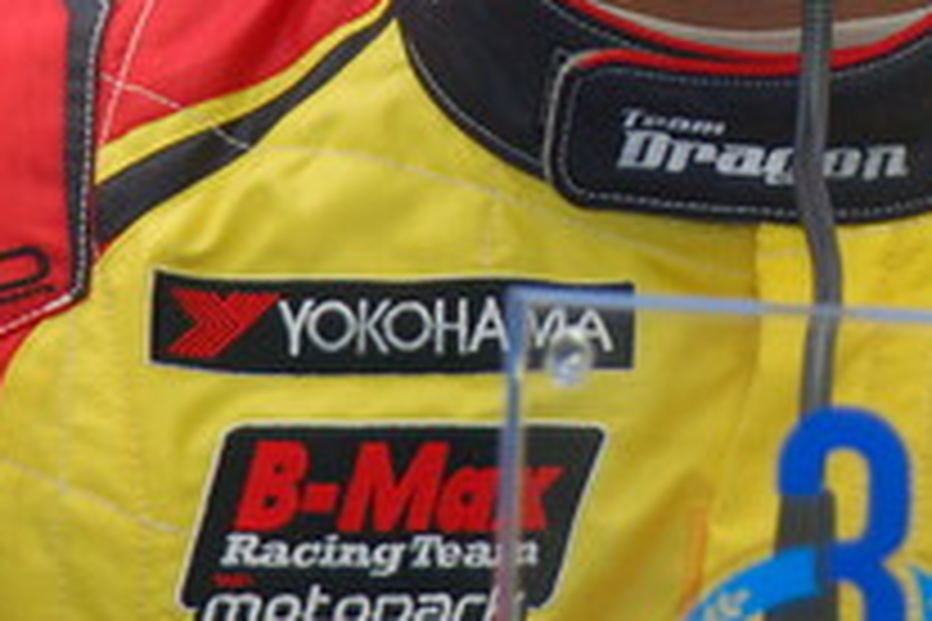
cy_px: -297
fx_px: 18192
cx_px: 671
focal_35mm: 703
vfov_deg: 2.0
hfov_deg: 2.9
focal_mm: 135
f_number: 5.6
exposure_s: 1/60
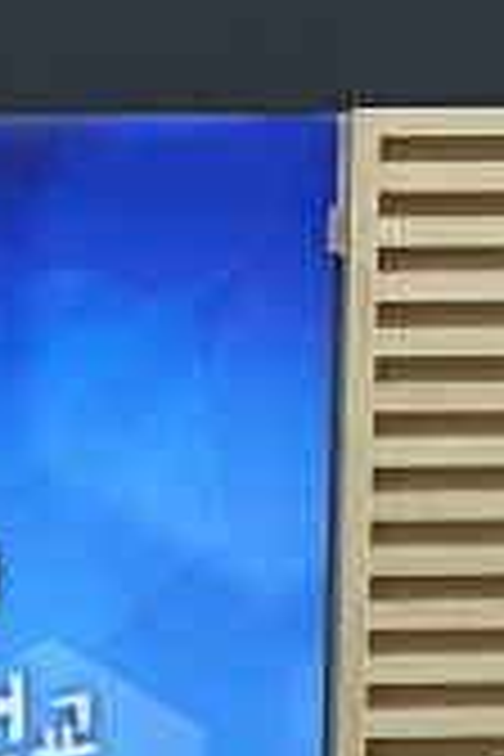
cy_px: 1618
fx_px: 4515
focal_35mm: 215
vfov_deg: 8.9
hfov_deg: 6.0
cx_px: -878
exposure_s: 1/60
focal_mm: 4.25
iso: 125
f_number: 1.8
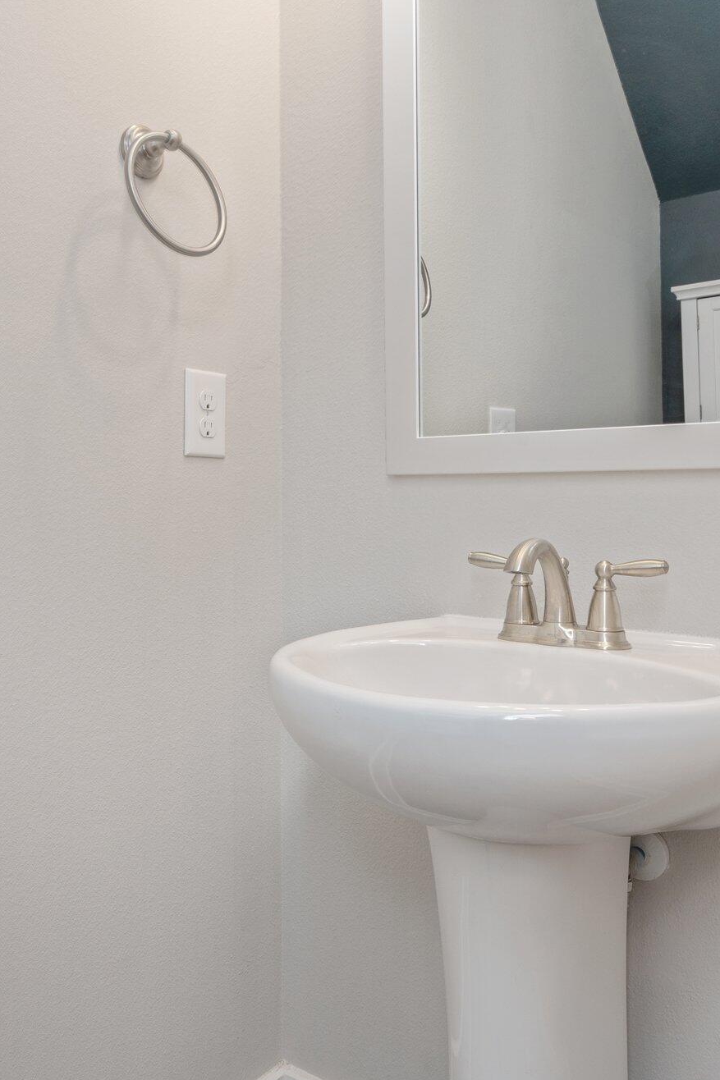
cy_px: 543
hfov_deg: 46.3
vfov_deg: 65.5
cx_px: 314
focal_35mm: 28
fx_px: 840
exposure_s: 1/30
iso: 160
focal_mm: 18
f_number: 9
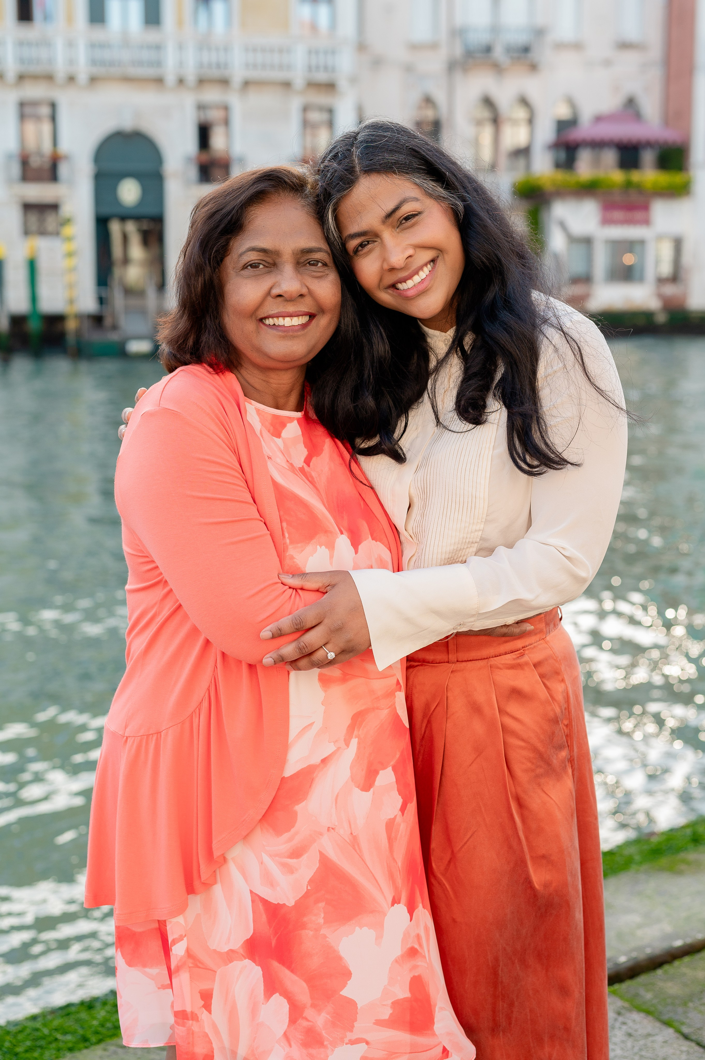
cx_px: 352
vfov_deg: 39.6
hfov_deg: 27.0
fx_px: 1471
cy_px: 530
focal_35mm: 50
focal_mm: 50
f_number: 4
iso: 250
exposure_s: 1/400
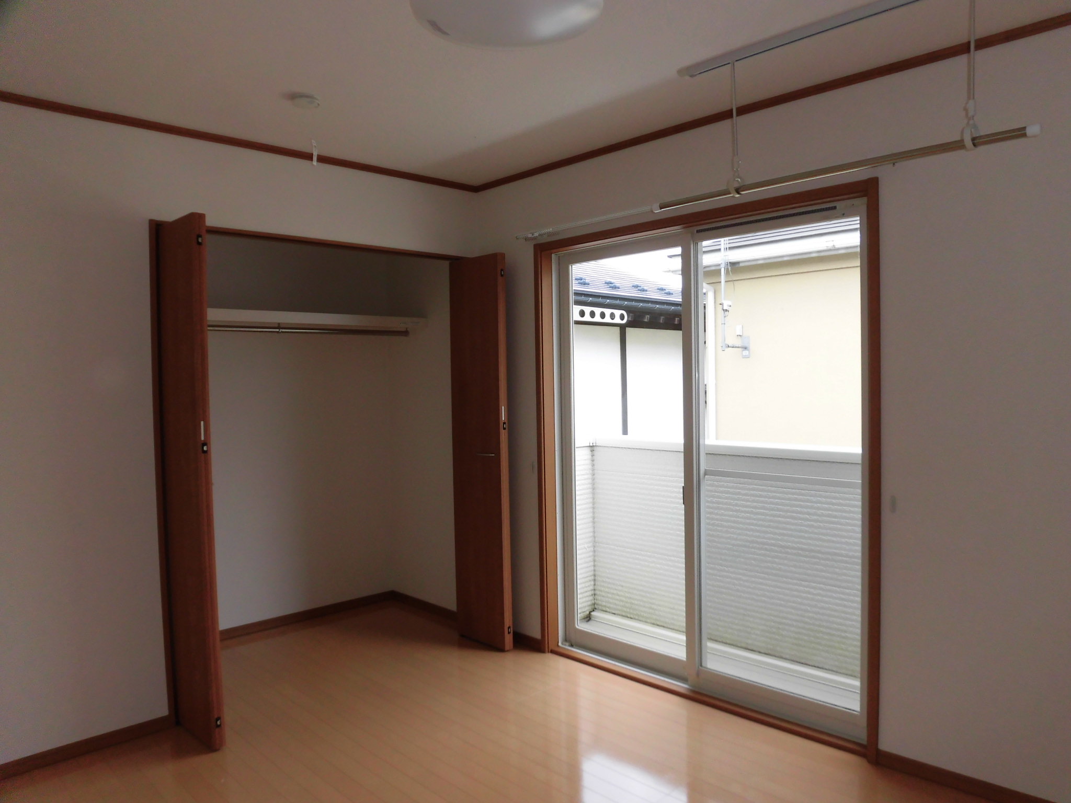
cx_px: 536
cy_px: 402
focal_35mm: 24
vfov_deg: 56.8
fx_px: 743
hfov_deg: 71.6
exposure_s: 1/100
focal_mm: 4.3
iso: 100
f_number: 3.1
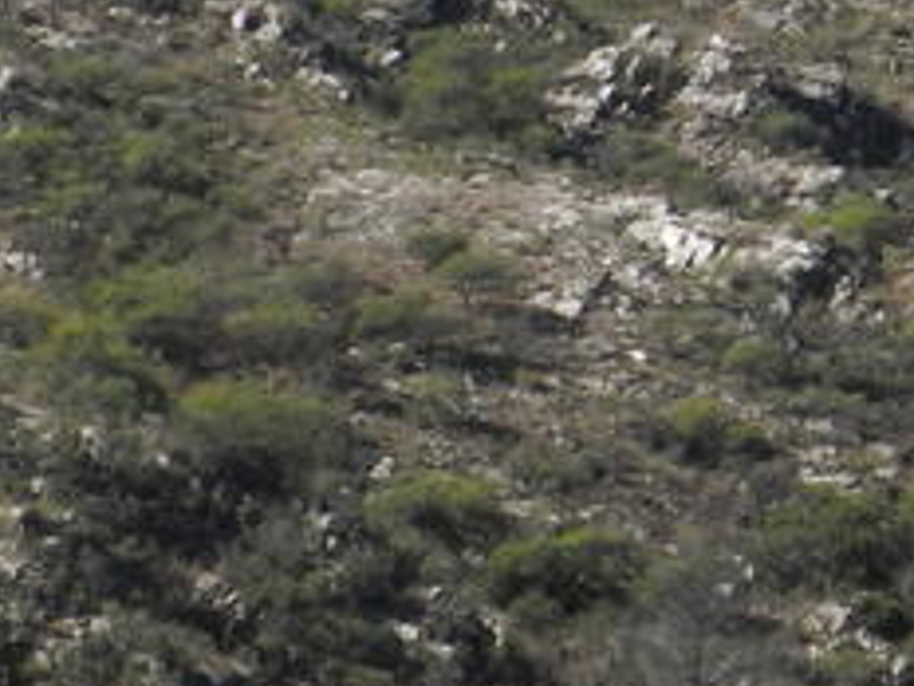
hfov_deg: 3.8
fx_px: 13888
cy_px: -453
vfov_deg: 2.8
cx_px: 1308
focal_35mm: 526
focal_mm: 25.4
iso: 100
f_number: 4.5
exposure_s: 1/500
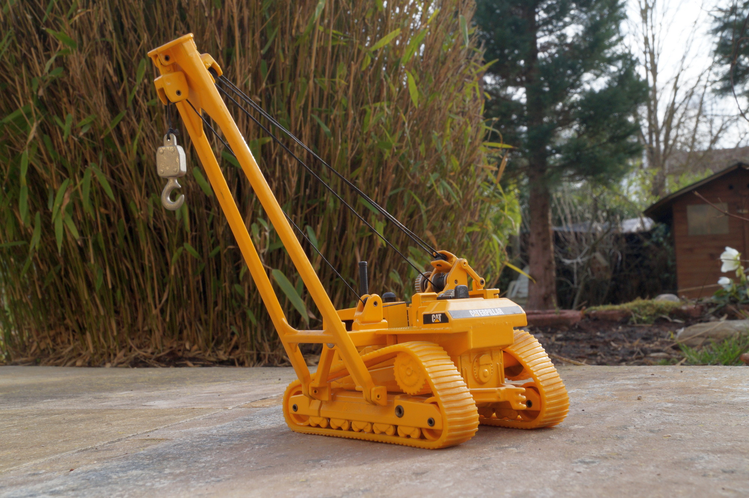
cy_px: 249
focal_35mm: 42
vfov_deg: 31.9
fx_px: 873
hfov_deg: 46.4
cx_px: 374
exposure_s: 1/60
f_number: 18
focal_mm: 28
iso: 400
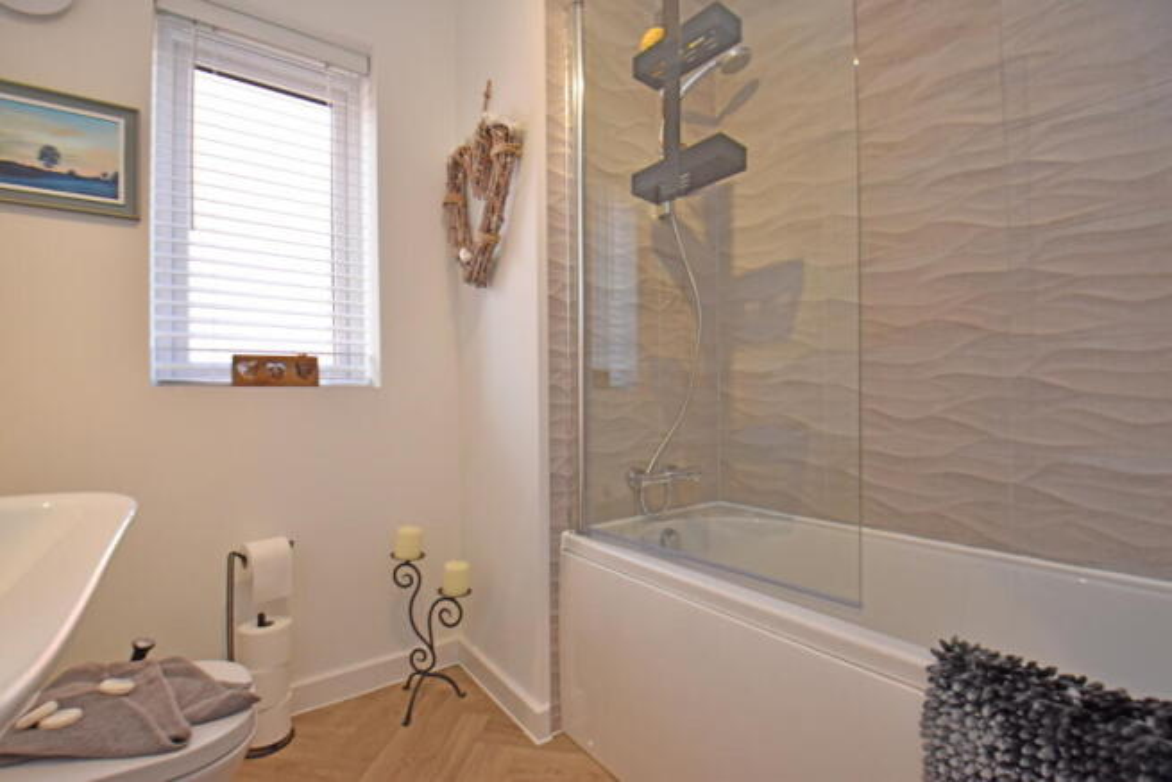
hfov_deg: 100.4
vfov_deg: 77.4
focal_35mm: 15
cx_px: 586
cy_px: 391
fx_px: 488
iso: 800
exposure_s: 1/200
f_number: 5
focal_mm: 10
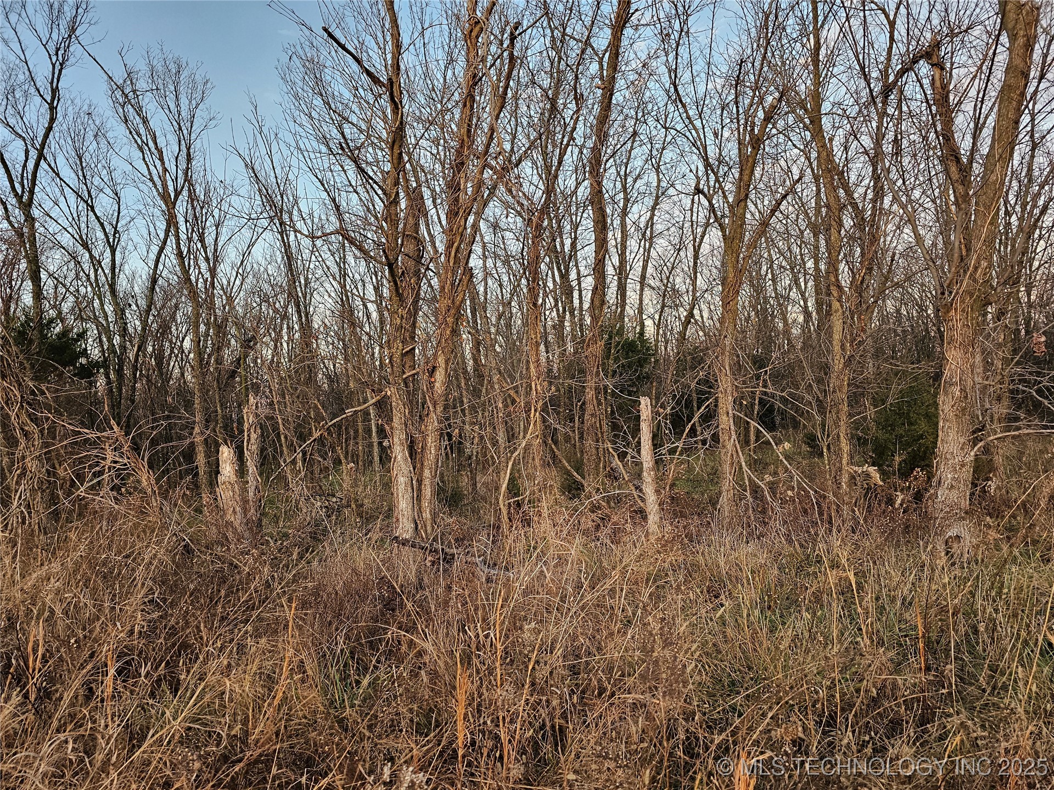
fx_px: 700
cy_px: 395
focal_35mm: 23
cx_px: 527
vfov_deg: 58.9
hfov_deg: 73.9
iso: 200
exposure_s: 1/120
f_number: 1.7
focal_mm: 6.3
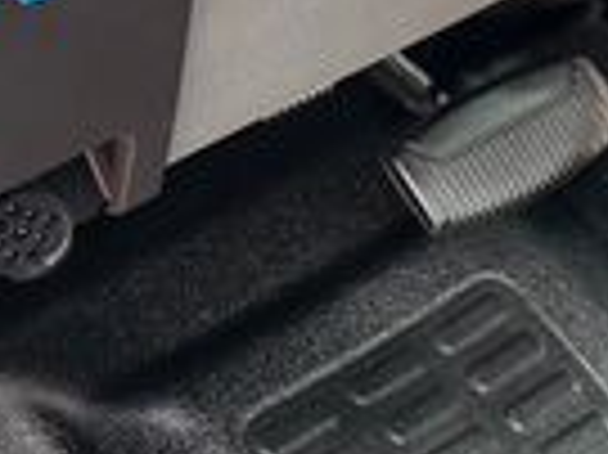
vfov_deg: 11.6
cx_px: 1293
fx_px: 2158
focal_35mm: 123
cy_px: 625
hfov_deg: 13.3
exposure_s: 1/147
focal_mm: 5.7
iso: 40
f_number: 1.5
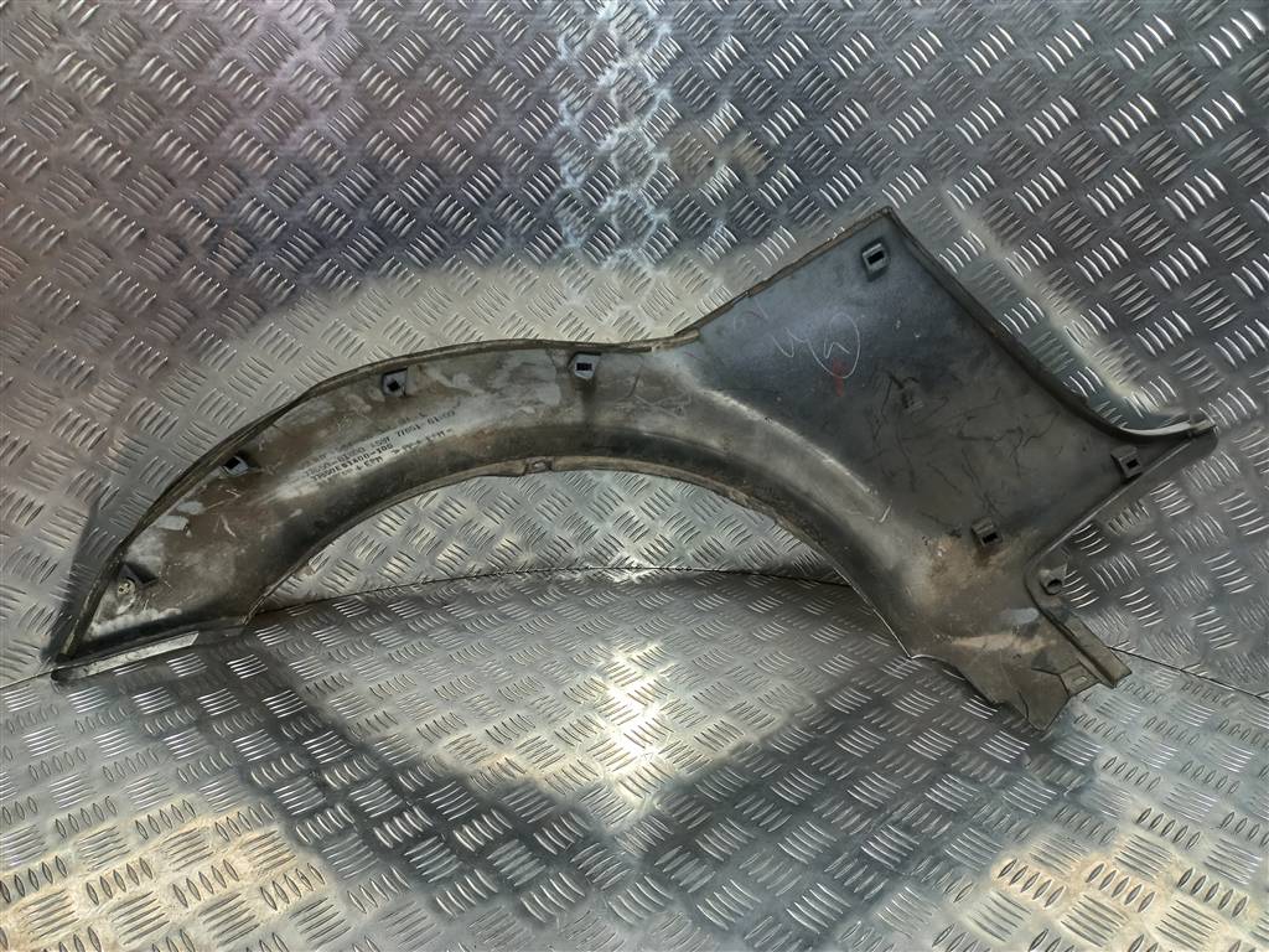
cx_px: 634
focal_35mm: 25
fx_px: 916
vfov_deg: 54.9
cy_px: 476
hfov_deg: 69.4
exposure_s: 1/50
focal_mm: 4.6
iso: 64
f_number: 1.8
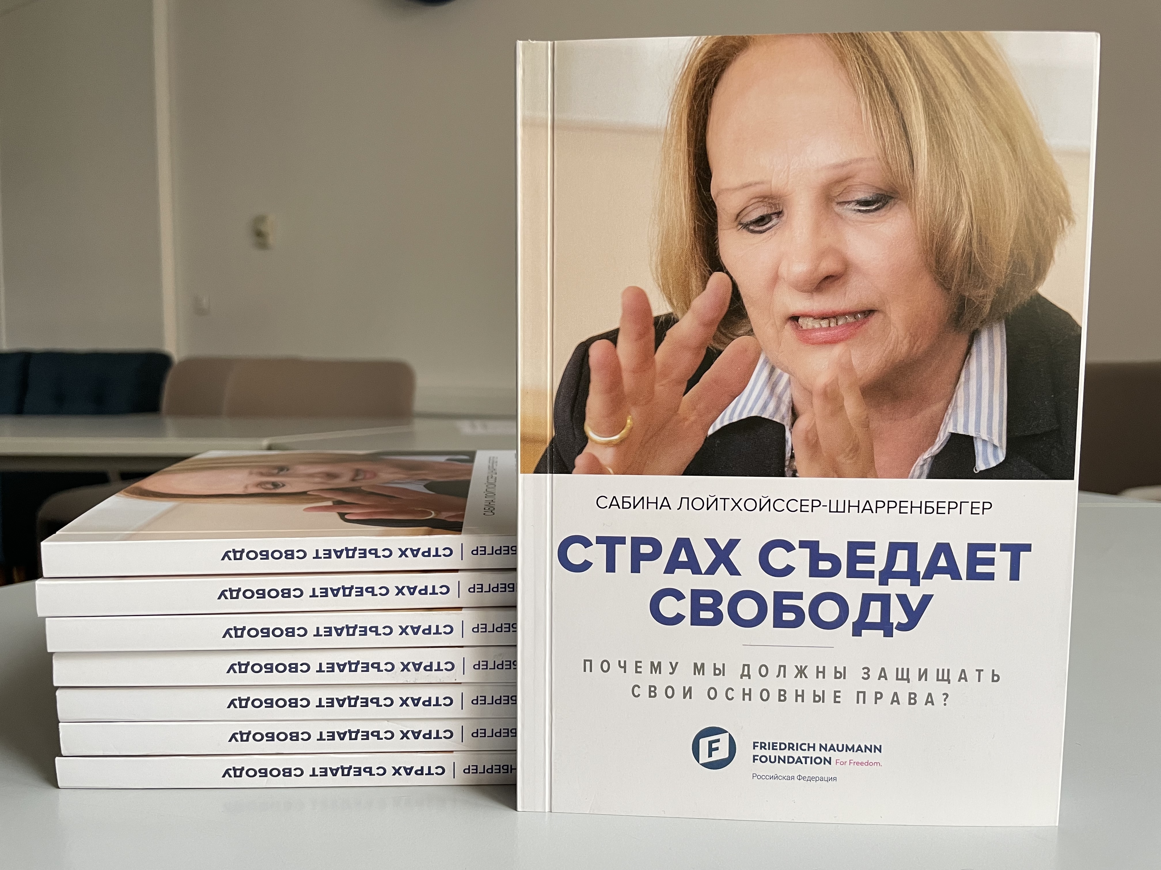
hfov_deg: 67.3
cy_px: 435
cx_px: 580
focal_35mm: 26
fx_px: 872
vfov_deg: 53.1
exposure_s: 1/95
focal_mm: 4.2
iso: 125
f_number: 1.6
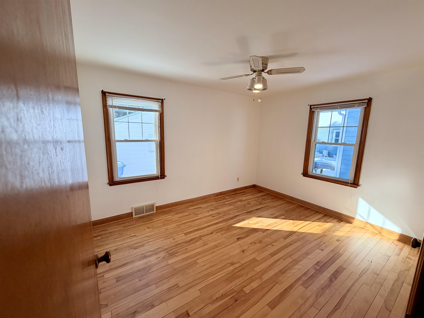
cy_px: 159
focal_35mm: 14
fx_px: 171
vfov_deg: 85.7
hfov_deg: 102.1
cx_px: 212
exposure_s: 1/167
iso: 50
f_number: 2.2
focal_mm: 2.22
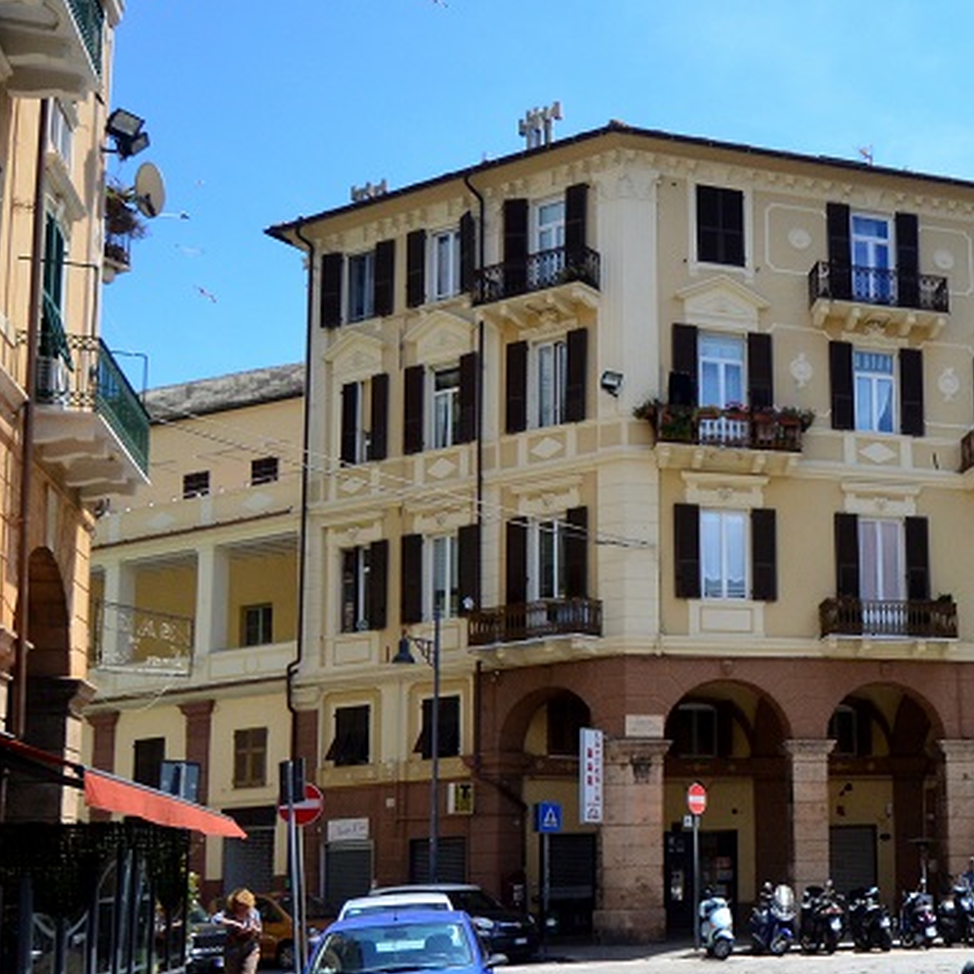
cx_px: 983
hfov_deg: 35.2
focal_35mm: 43
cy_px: 655
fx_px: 1372
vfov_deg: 38.6
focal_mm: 13
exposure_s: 1/8000
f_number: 4
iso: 900
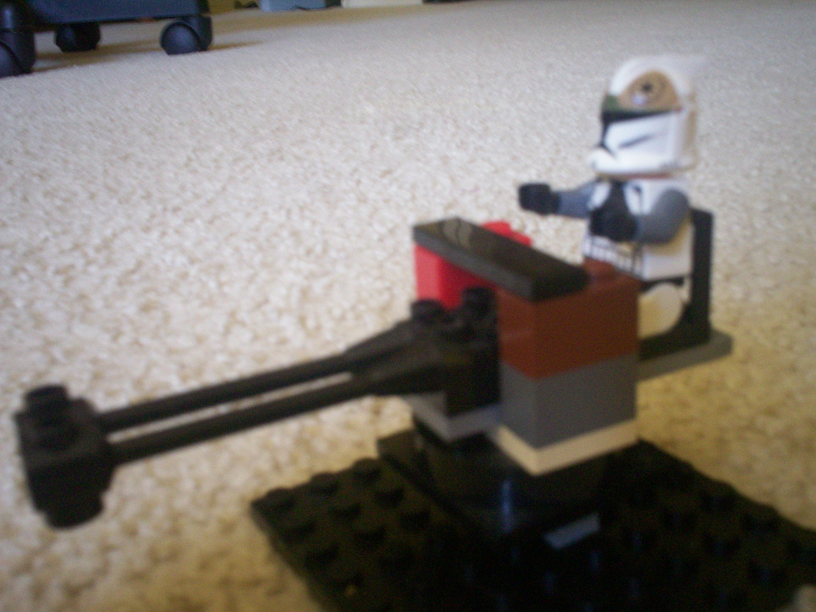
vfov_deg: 37.7
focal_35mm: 38
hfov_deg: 49.0
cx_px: 425
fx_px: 896
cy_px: 322
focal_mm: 6
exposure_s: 1/8
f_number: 4.5
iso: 200
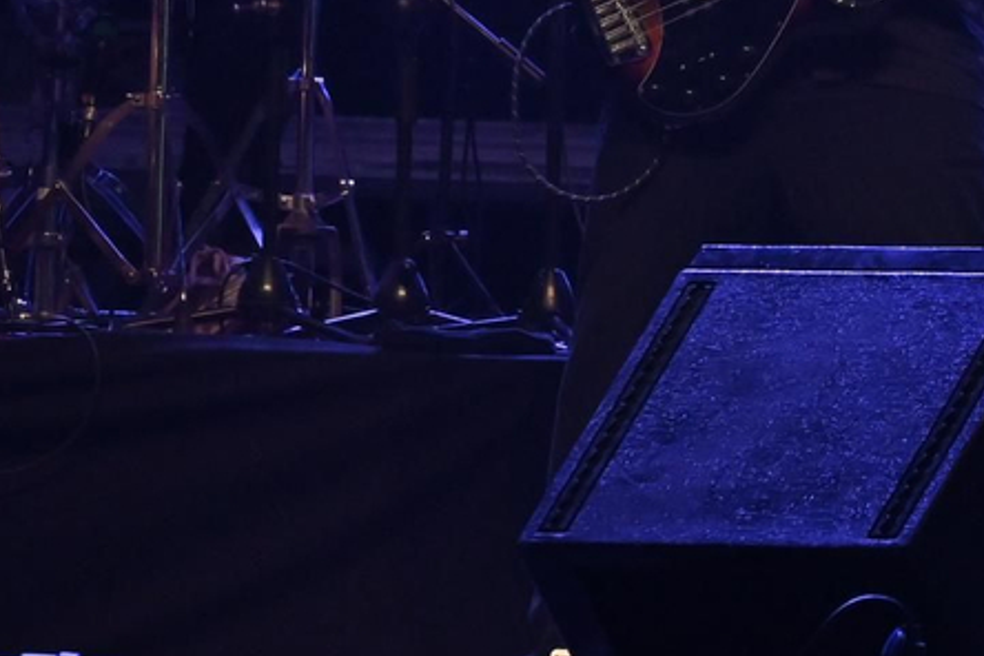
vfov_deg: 1.5
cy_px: -49
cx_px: 1478
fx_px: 25090
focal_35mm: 918
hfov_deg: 2.2
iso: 1600
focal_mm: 170
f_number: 5.6
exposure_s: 1/200
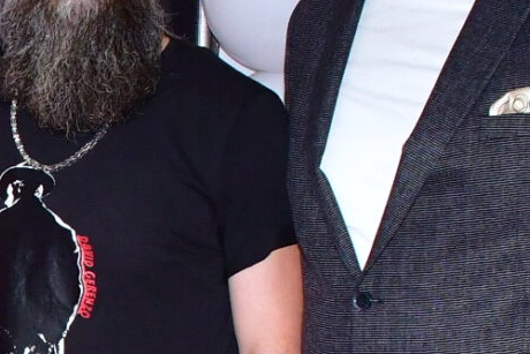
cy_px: 426
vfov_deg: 8.1
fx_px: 2459
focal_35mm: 167
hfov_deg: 11.8
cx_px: -235
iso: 1250
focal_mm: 20
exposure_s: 1/160
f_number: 10
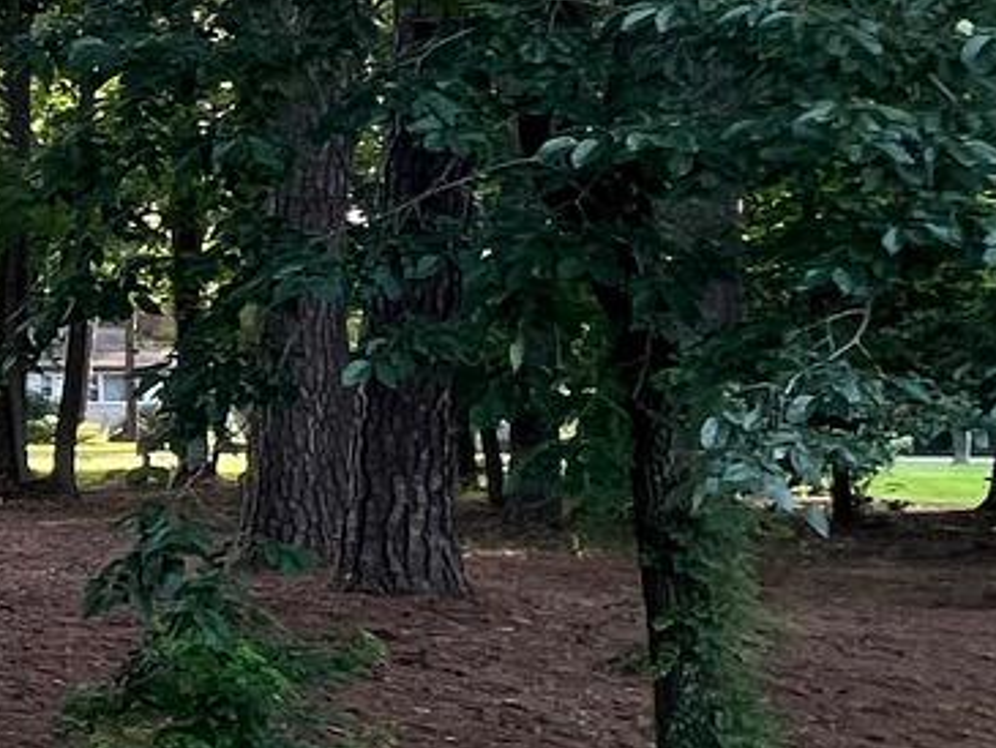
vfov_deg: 20.2
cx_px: -1288
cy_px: 322
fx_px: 2101
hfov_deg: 15.9
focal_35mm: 73
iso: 50
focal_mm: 1.57
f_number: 1.8
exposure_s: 1/99
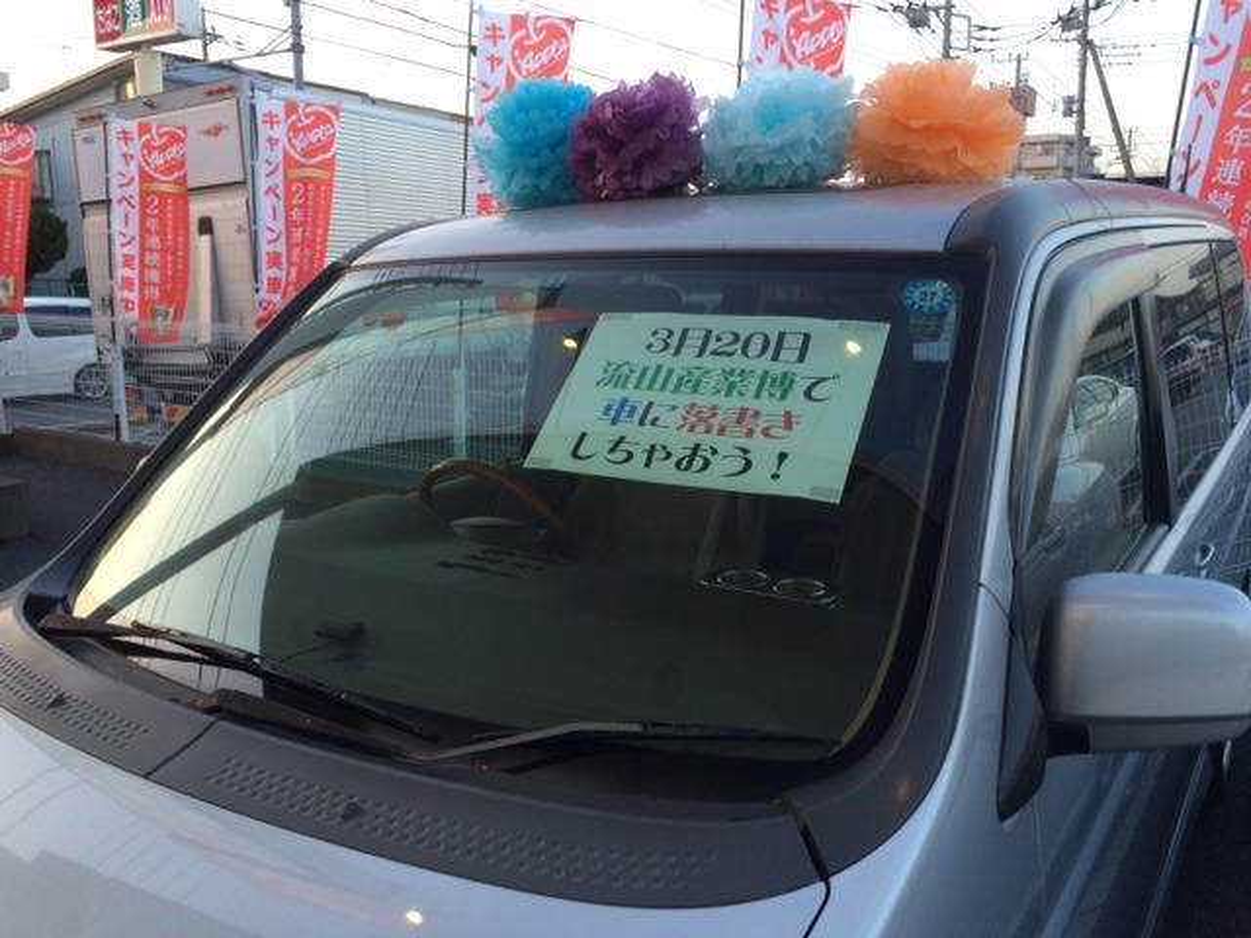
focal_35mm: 29
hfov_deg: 61.7
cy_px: 469
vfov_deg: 48.2
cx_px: 626
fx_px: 1048
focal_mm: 4.15
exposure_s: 1/40
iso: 40
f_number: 2.2
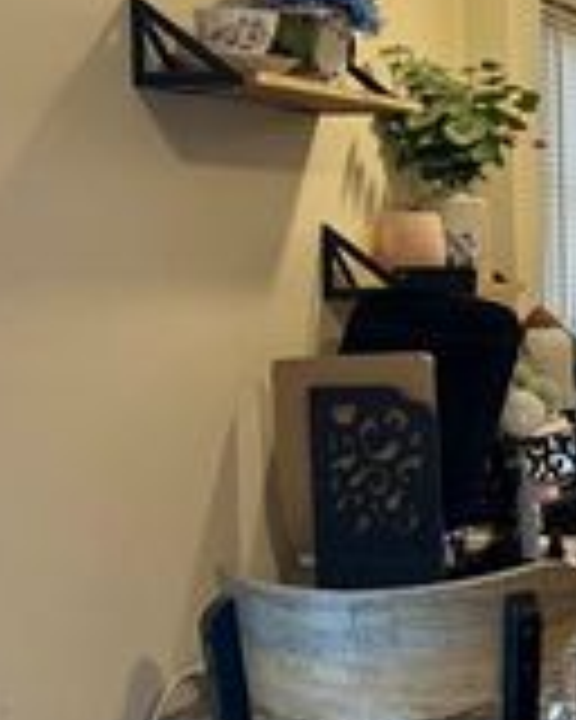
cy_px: 268
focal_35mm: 73
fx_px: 1556
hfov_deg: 17.2
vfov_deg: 26.0
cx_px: 1030
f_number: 1.78
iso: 200
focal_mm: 6.76
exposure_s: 1/120
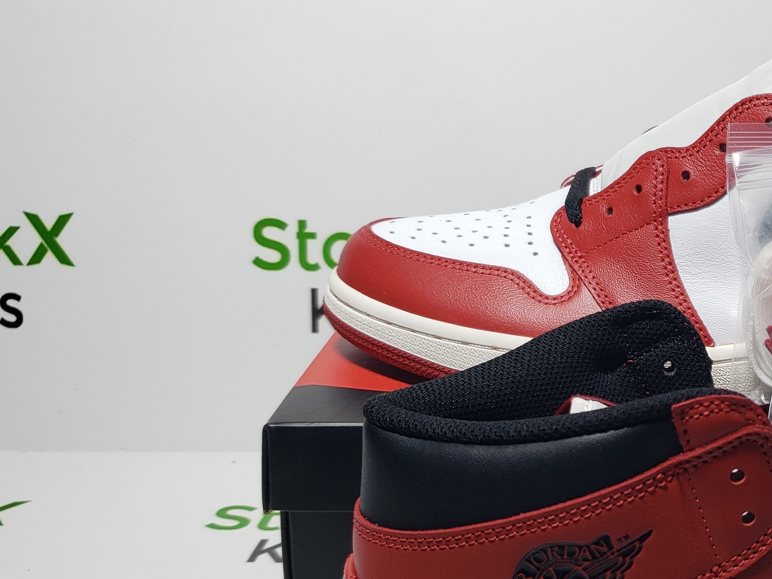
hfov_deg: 33.7
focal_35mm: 54
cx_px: 687
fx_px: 1204
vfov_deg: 26.6
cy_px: 443
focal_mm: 4.3
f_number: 1.5
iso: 50
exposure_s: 1/400
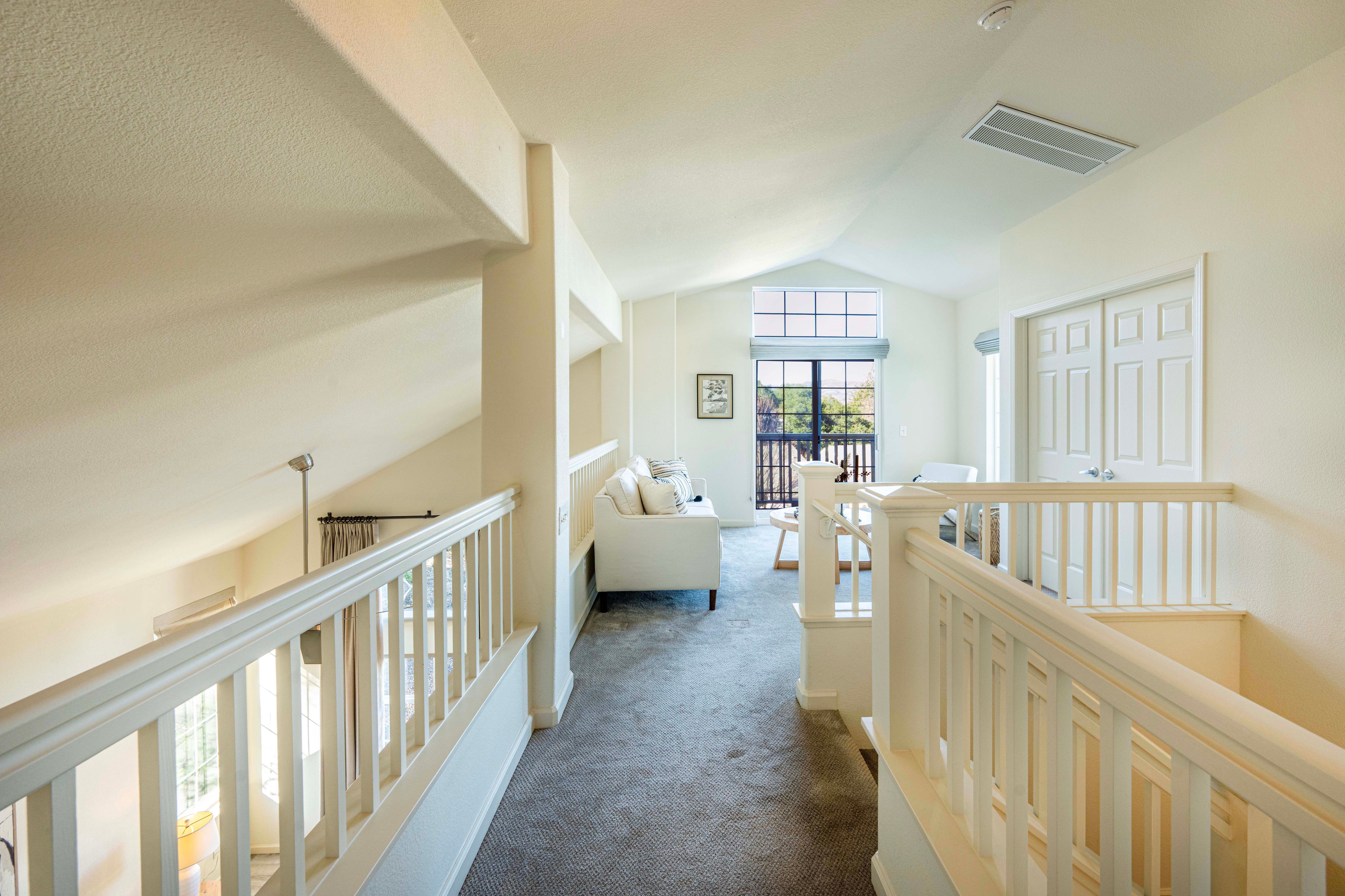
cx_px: 709
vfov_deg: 77.2
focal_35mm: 15
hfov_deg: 100.3
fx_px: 560
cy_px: 422
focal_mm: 14
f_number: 9
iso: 250
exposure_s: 1/6
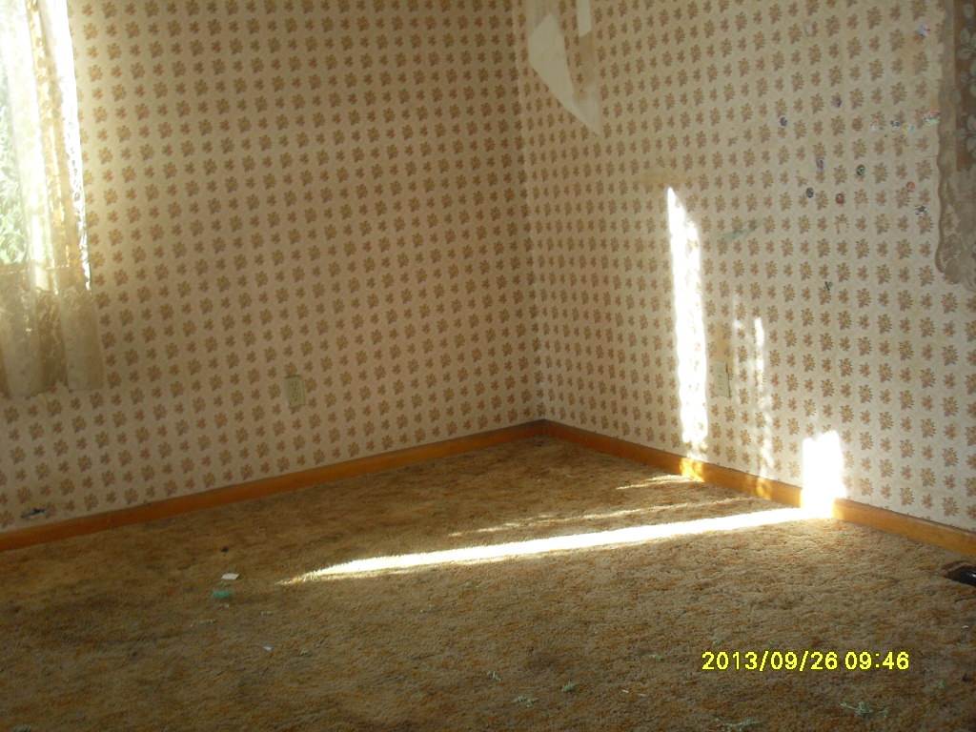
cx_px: 488
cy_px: 366
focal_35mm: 37
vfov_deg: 38.7
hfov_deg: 50.1
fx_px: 1043
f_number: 2.8
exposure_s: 1/45
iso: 100
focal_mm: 6.3
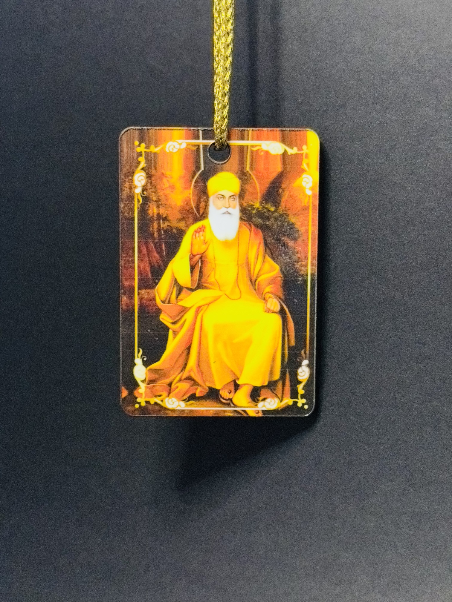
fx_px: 836
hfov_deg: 30.3
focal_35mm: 48
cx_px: 226
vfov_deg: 39.7
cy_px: 301
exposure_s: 1/42
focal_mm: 6.76
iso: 250
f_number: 1.78
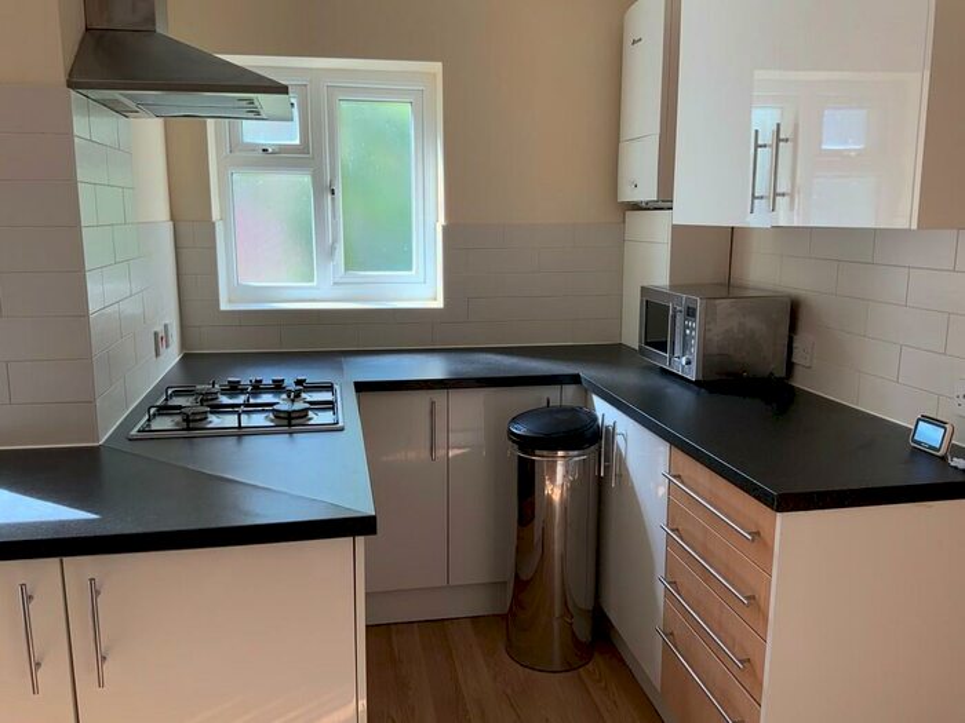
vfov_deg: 48.2
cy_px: 362
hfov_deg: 61.7
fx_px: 808
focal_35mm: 29
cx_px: 482
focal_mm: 3
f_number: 1.8
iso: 40
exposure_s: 1/122
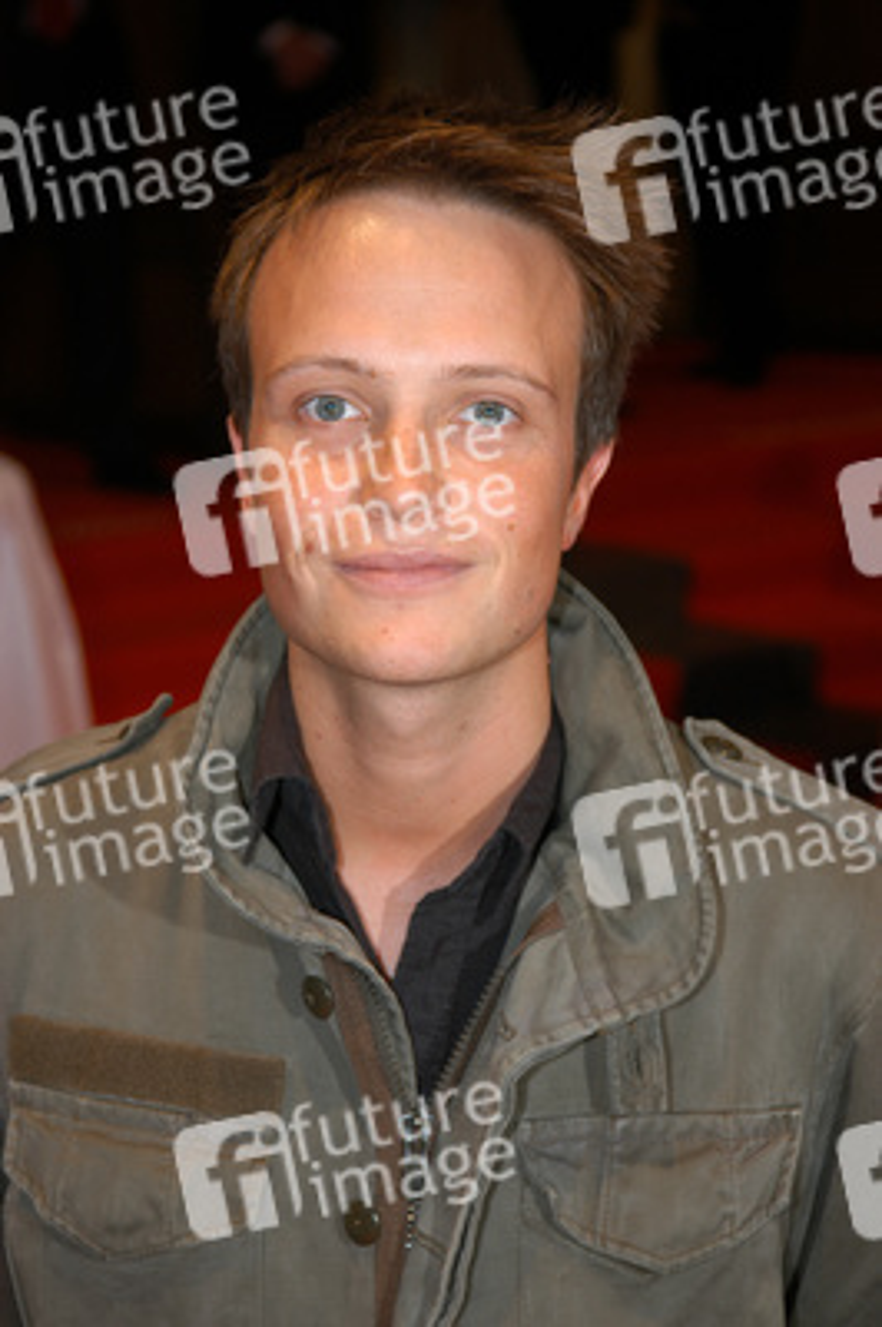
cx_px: 441
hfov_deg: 13.8
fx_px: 3644
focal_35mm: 99
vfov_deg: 20.6
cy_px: 664
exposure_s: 1/60
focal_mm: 66
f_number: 5
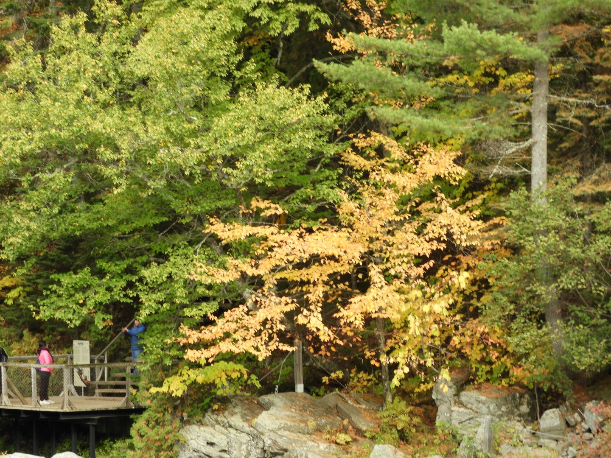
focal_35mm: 170
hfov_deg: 11.6
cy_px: 229
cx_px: 306
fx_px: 3001
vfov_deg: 8.7
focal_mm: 30.5
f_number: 5.2
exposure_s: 1/60
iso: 125
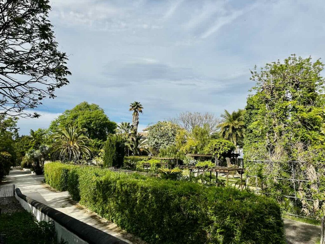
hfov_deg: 71.6
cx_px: 162
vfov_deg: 56.8
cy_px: 122
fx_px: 225
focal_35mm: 24
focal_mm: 6.86
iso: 80
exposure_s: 1/6211
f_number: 1.78
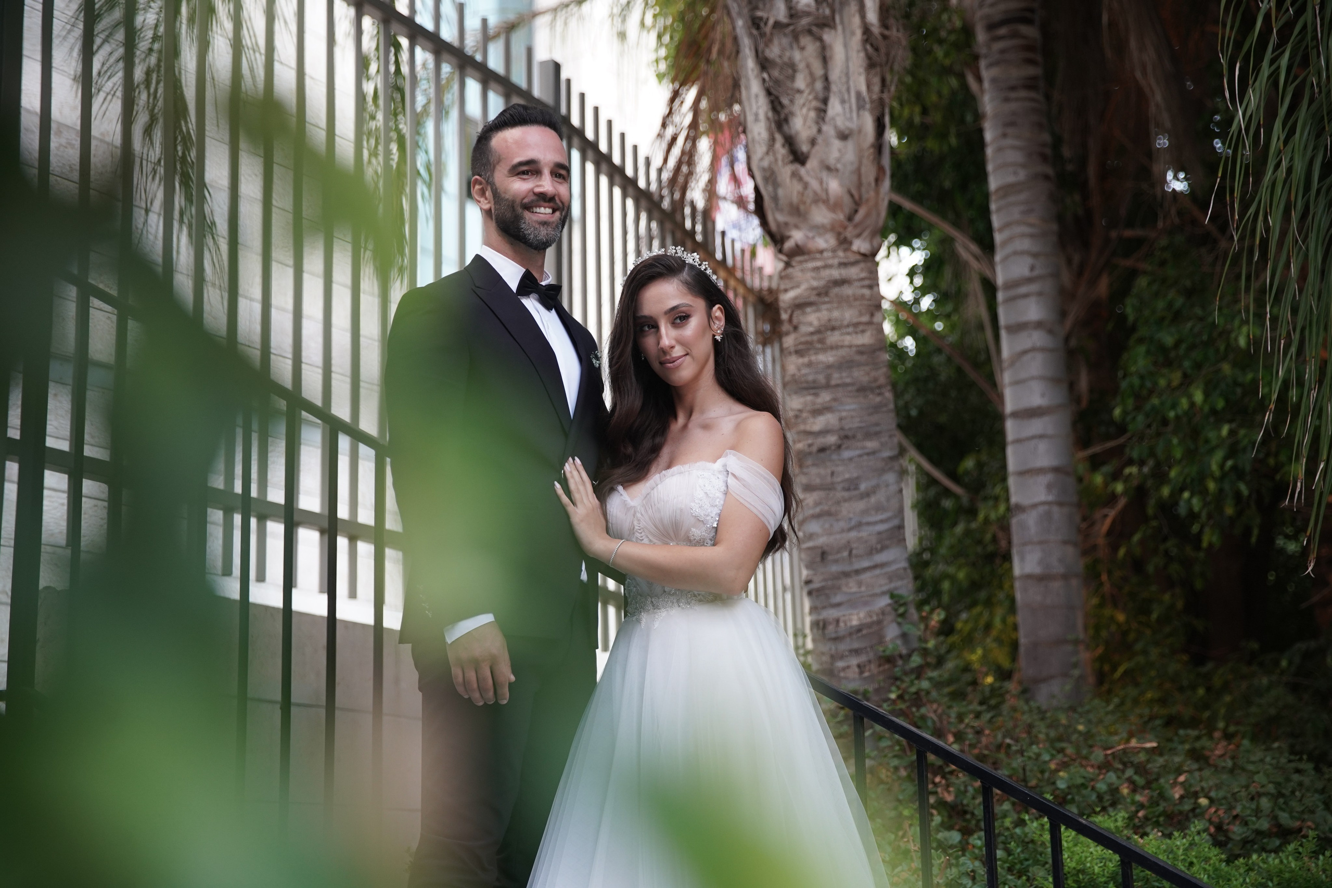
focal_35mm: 61
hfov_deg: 32.9
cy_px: 444
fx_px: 2257
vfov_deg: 22.3
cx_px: 666
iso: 1000
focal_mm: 61
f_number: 2.8
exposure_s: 1/160
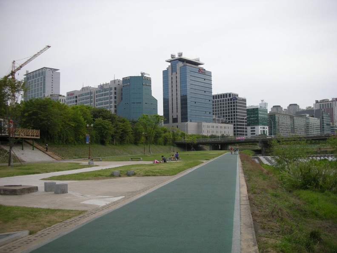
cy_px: 126
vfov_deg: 40.7
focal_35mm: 35
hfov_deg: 52.6
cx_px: 168
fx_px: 341
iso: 74
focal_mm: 5.8
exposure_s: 1/114
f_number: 7.9
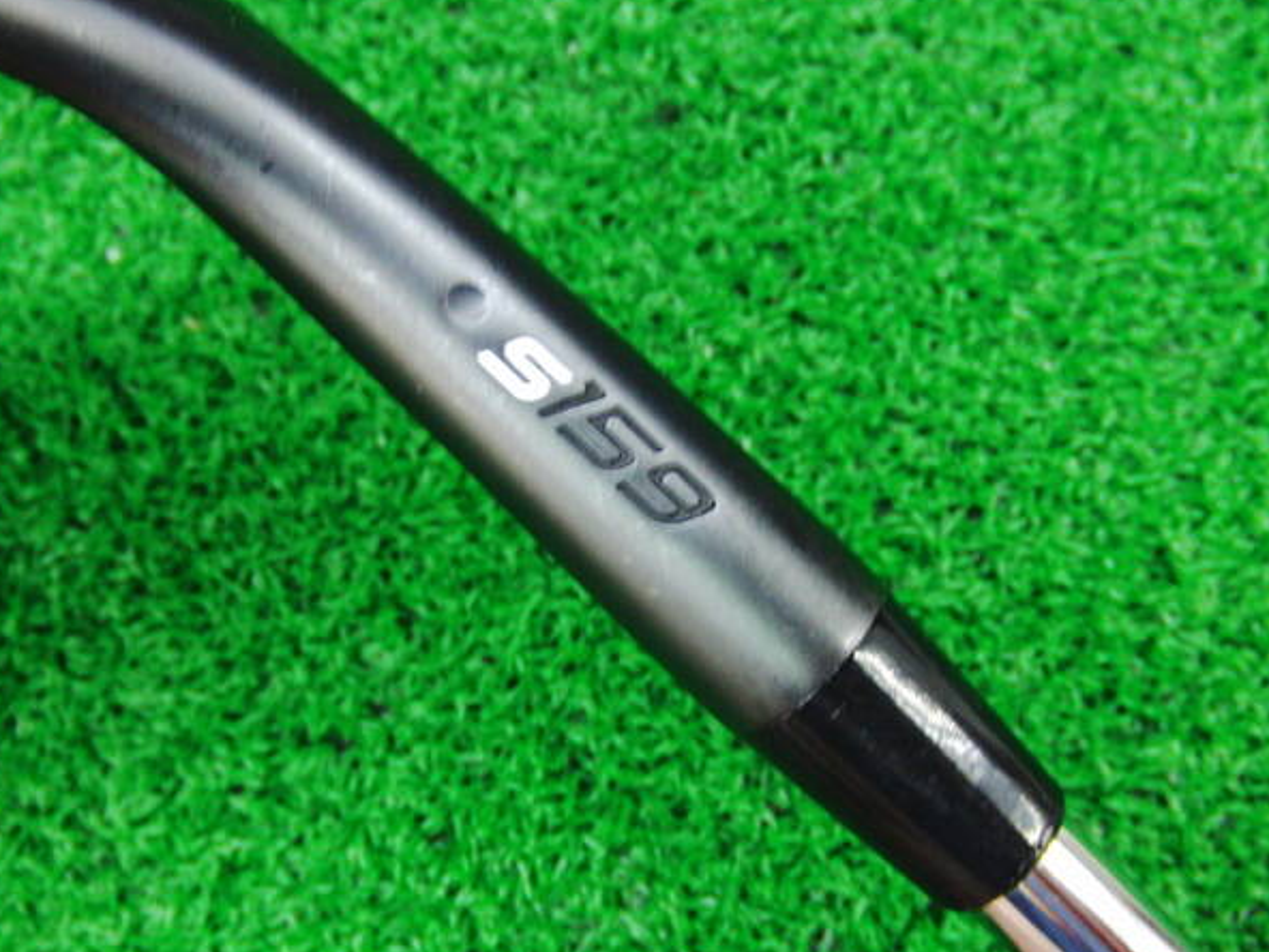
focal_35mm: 40
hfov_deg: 46.8
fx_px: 1466
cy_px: 500
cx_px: 619
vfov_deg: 36.0
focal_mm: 6.42
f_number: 3.6
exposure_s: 1/20
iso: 400
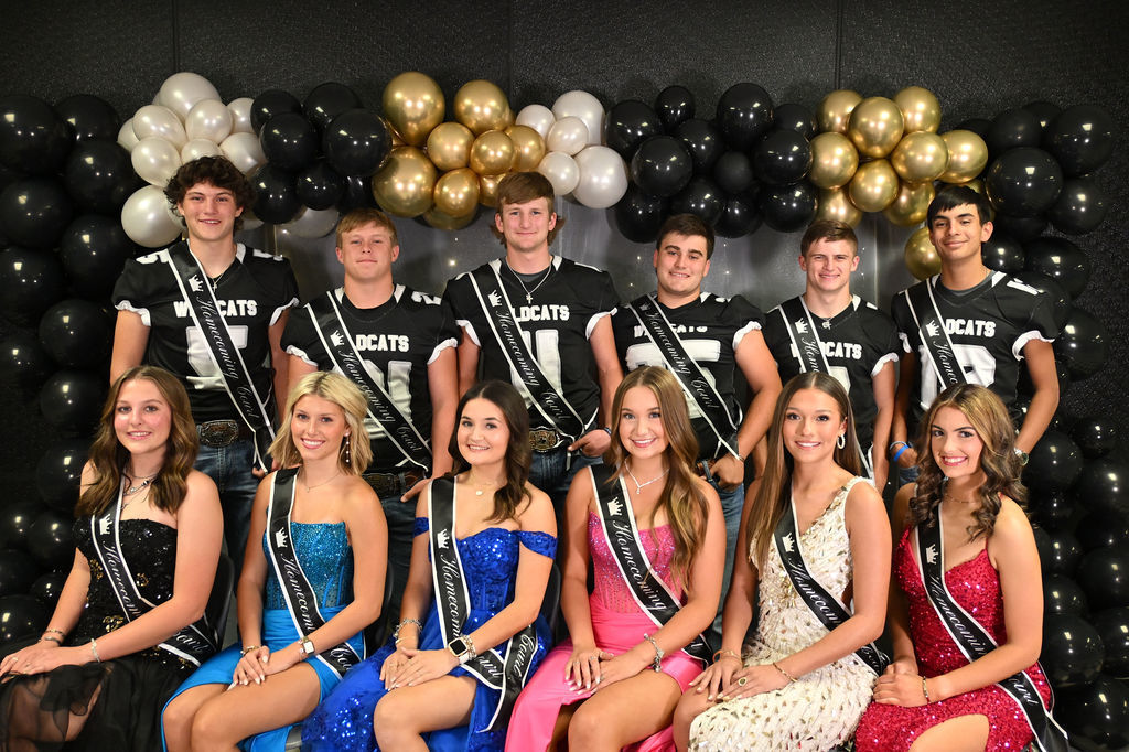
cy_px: 376
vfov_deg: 39.9
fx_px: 1035
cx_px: 564
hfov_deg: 57.2
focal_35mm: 33
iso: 800
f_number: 4
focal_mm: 22.5
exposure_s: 1/80
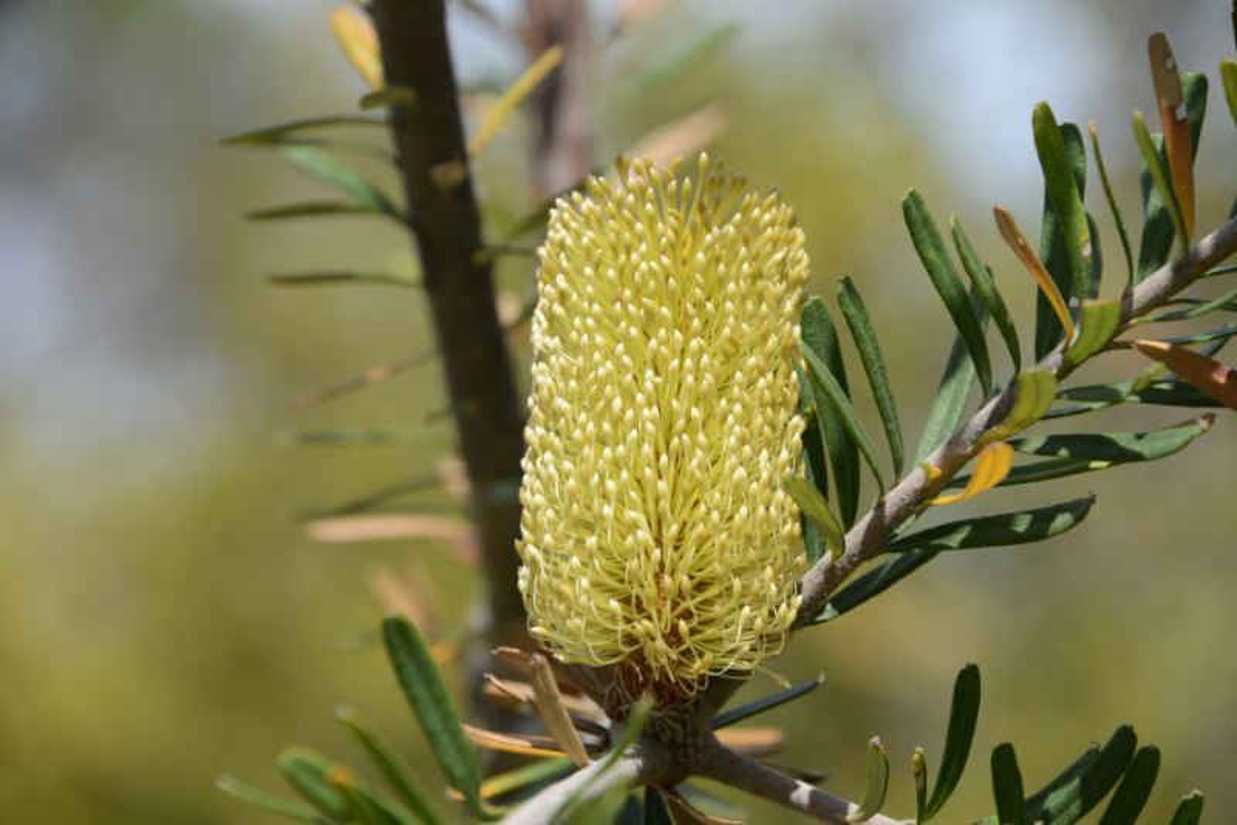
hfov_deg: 6.9
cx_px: 618
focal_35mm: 300
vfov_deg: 4.6
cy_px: 412
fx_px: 10311
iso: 200
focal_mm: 300
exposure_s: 1/400
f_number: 9
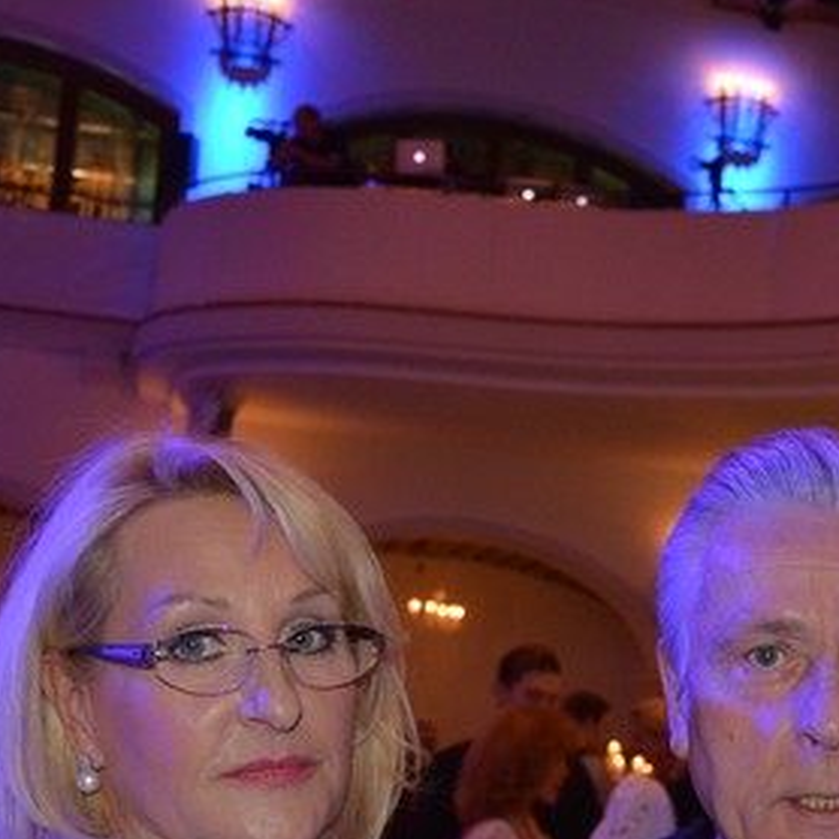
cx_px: 800
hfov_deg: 25.1
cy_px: 750
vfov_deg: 25.3
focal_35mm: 66
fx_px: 1810
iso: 800
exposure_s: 1/60
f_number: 3.5
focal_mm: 18
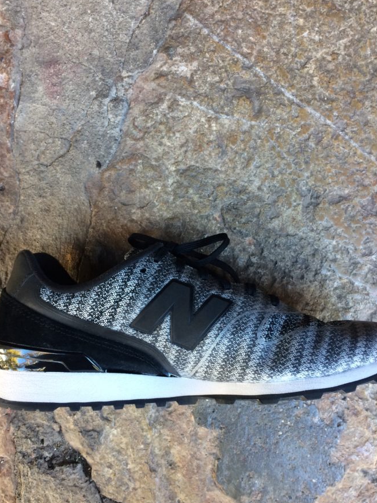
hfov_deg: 41.8
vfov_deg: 53.9
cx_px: 191
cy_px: 242
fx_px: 494
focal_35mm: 34
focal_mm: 4.15
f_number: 2.2
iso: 64
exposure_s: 1/33
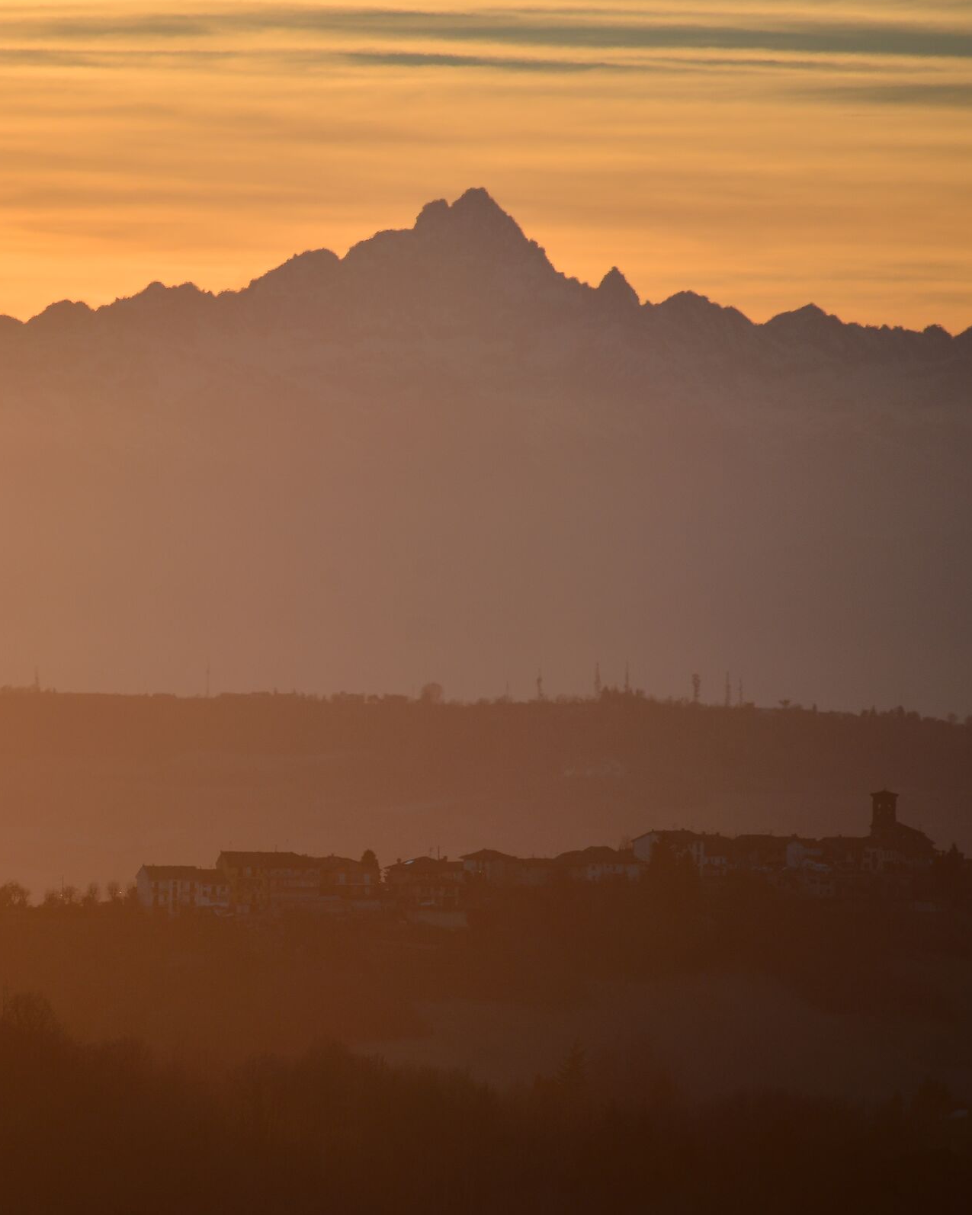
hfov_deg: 4.8
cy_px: 608
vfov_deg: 6.0
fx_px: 11688
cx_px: 149
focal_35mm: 325
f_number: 5.6
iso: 200
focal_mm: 230
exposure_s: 1/1000
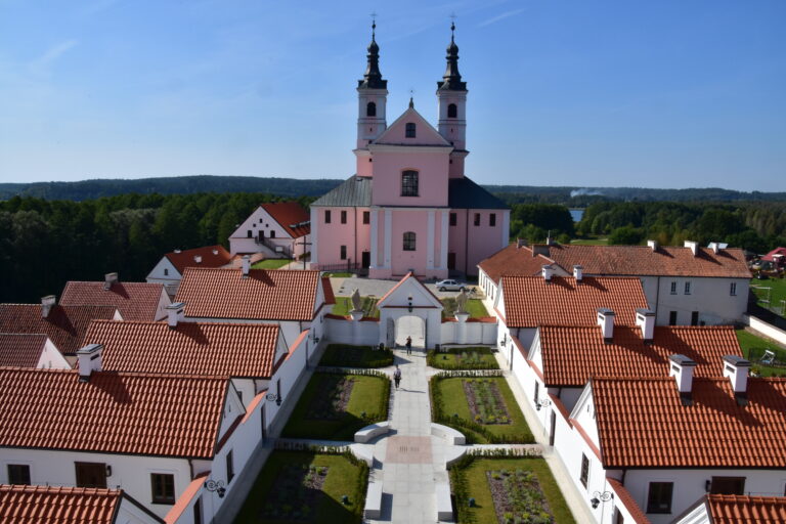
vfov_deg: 47.9
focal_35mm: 27
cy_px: 262
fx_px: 589
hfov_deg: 67.4
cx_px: 393
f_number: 22
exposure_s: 1/200
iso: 500
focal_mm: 18
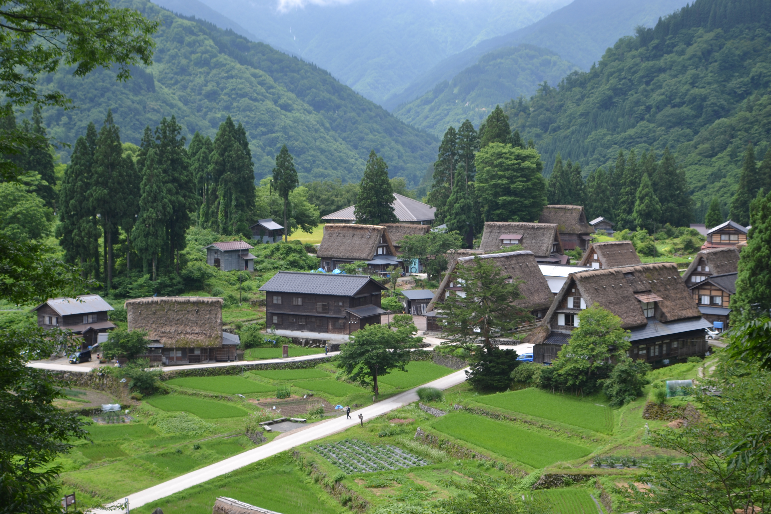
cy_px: 257
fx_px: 1606
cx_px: 386
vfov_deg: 18.2
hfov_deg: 27.0
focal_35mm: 75
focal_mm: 50
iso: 100
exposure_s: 1/125
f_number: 5.6
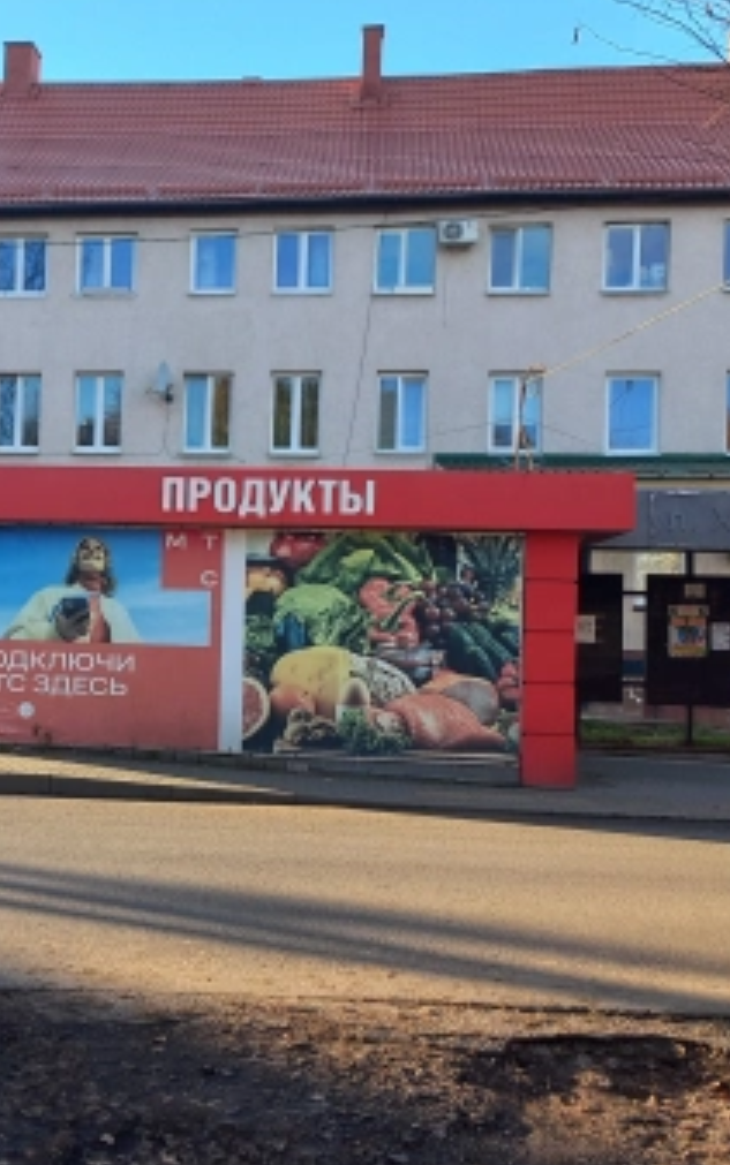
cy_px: 563
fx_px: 1558
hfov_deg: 25.8
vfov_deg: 41.0
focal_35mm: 49
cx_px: 118
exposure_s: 1/138
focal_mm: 4.6
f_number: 1.8
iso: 25
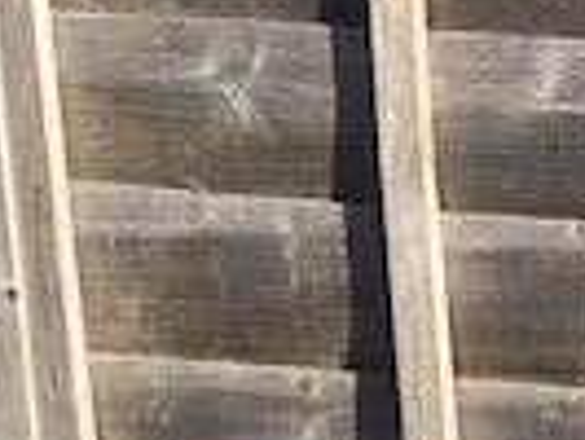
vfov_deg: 5.9
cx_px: 1803
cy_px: 1562
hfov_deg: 7.7
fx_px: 3772
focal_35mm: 223
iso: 25
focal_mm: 4.15
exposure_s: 1/625
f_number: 2.2
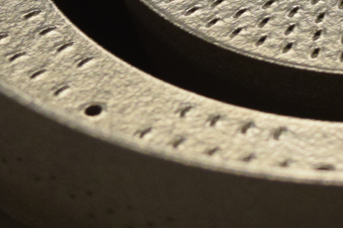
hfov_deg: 6.8
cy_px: -22
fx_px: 2870
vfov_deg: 4.6
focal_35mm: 301
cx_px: 358
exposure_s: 1/125
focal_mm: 45
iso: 1250
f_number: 5
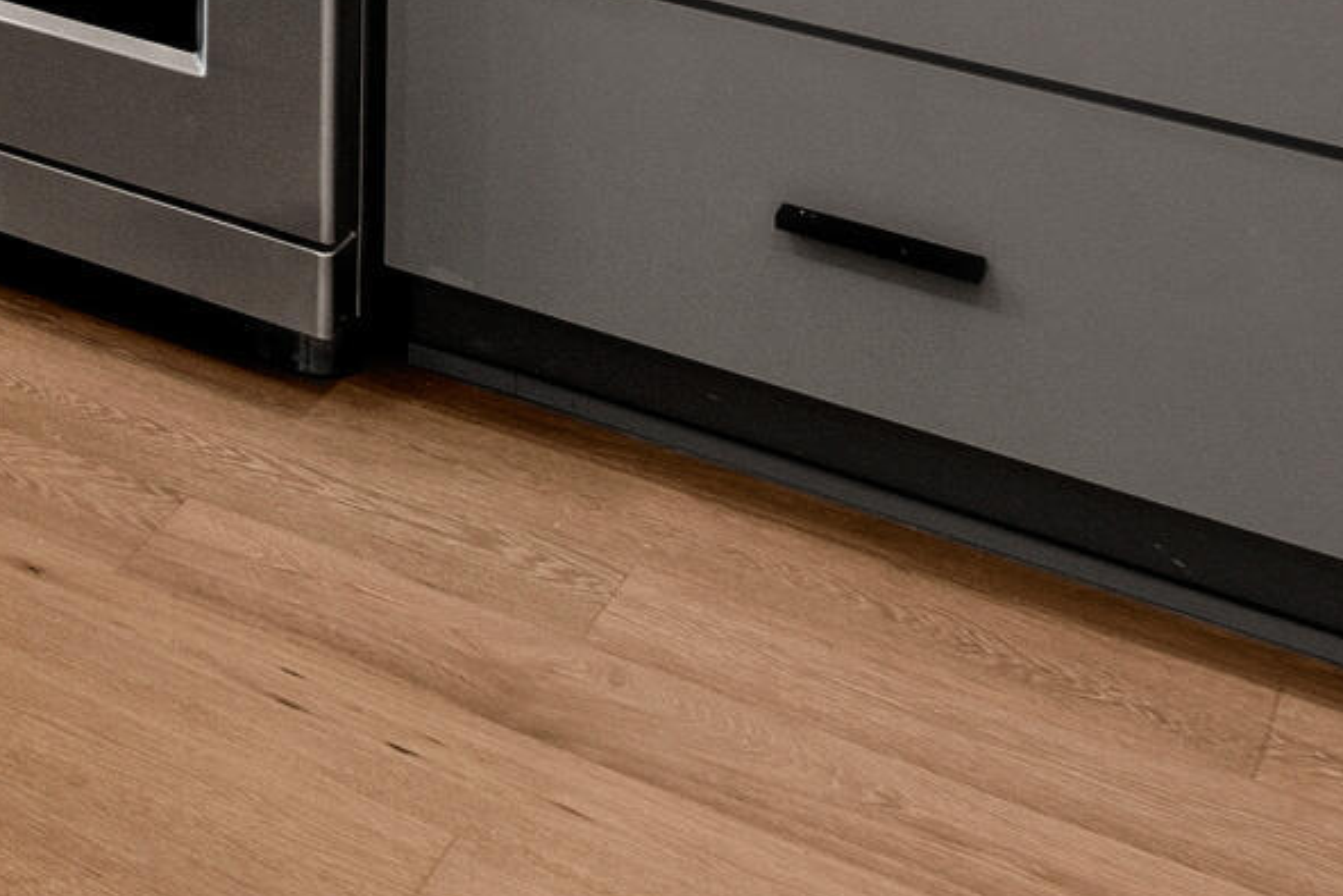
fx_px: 2836
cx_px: -981
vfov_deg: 13.8
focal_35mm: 76
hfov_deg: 20.3
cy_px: -1139
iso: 100
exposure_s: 1/5
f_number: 8
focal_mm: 10
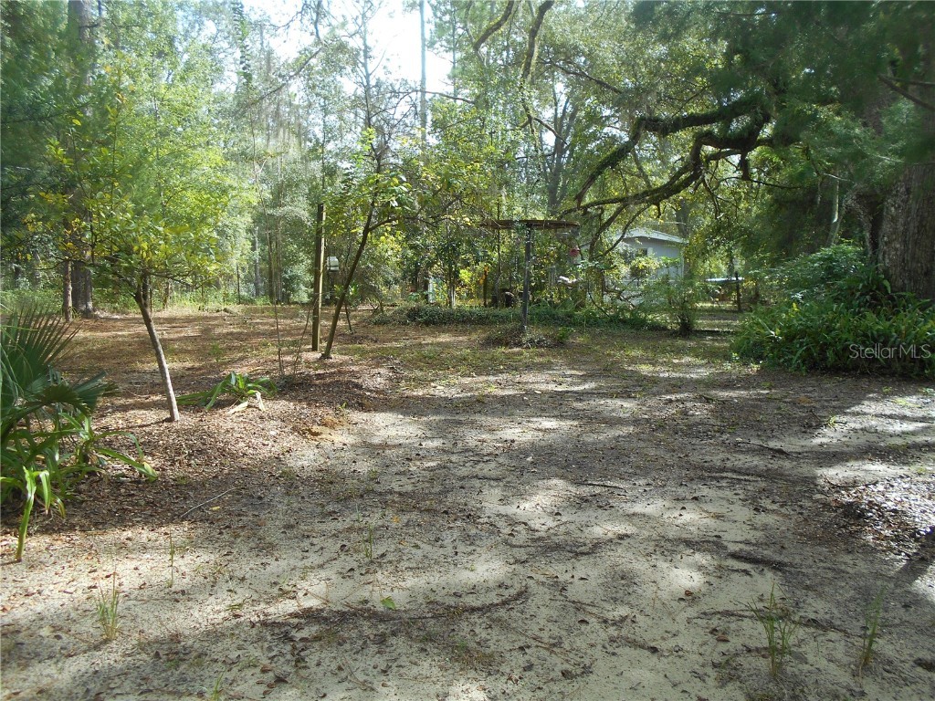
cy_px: 350
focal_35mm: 26
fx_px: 702
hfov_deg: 67.3
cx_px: 468
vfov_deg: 53.1
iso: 80
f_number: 3.2
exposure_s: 1/160
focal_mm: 4.6
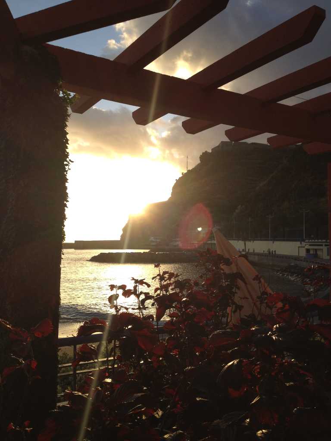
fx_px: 446
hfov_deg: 40.7
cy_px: 220
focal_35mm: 35
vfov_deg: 52.6
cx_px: 166
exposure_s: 1/1284
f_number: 2.4
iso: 64
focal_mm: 4.28
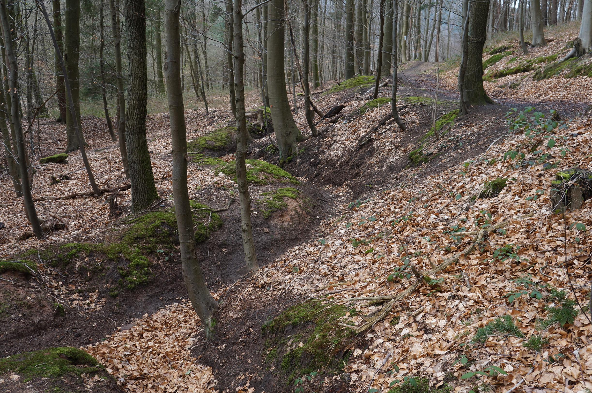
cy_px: 196
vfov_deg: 34.1
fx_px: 640
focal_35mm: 39
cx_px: 296
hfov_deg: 49.6
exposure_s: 1/125
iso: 200
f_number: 5.6
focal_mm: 26
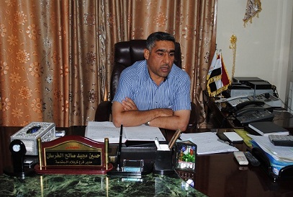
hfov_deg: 44.9
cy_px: 98
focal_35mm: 44
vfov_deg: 31.0
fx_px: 355
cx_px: 146
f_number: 4.5
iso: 200
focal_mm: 29
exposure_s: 1/60
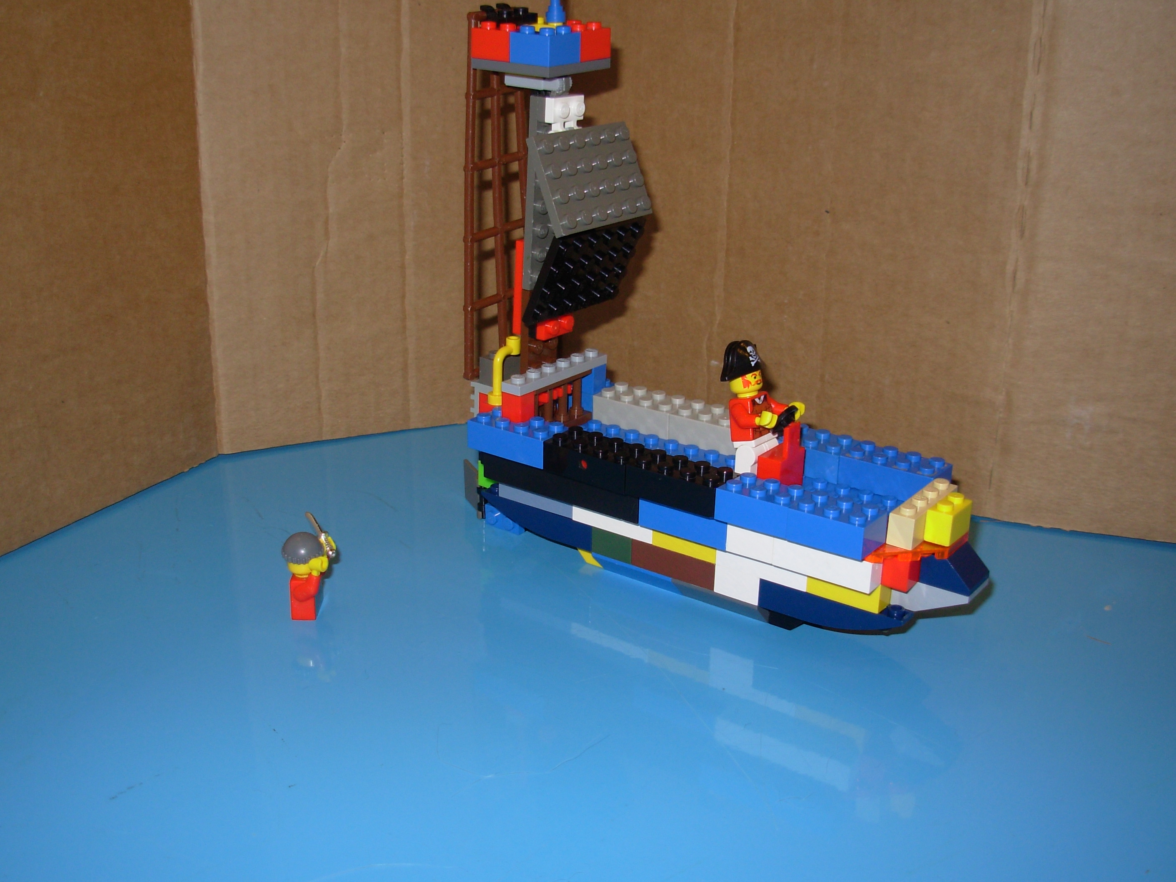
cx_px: 588
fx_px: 1291
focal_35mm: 38
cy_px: 441
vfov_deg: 37.7
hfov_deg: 49.0
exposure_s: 1/32
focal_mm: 6.3
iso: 50
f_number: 2.9
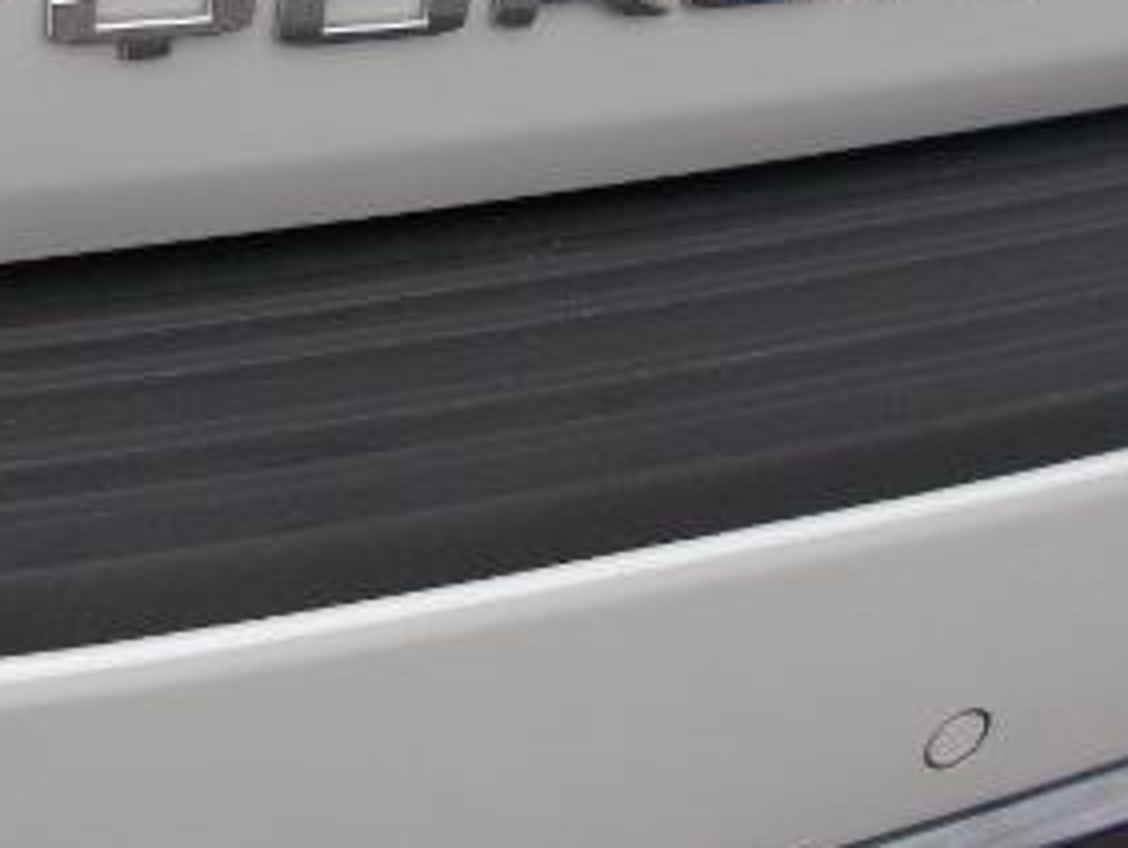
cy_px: 68
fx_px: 1924
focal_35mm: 59
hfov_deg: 31.7
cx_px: 208
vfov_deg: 24.1
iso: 80
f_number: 3.2
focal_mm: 4.6
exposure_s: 1/250
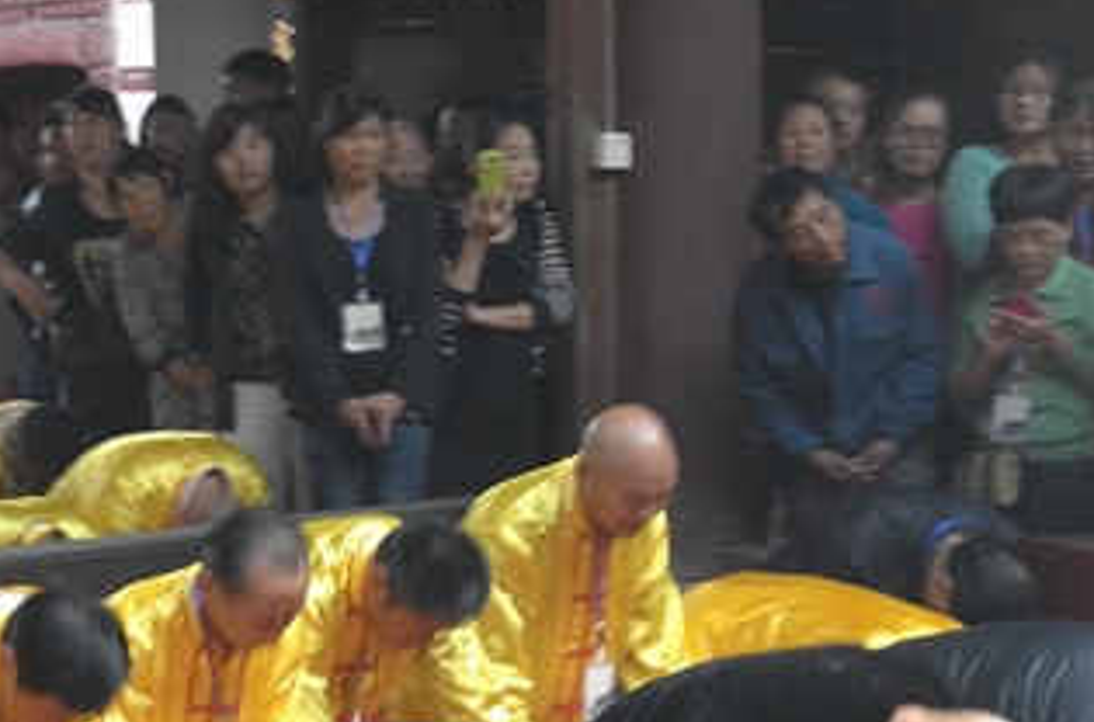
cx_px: 80
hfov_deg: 19.5
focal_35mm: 103
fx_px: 3121
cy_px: 406
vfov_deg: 13.2
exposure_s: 1/30
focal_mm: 24
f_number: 11
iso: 400
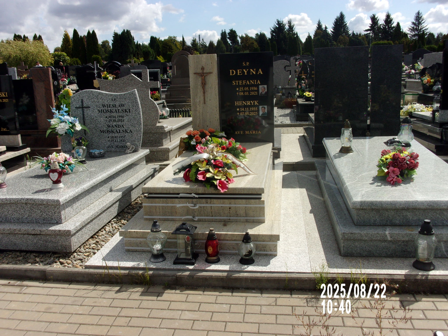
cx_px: 224
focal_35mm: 36
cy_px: 168
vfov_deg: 39.7
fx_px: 466
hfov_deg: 51.4
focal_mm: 6.4
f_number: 11.8
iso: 80
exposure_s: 1/160
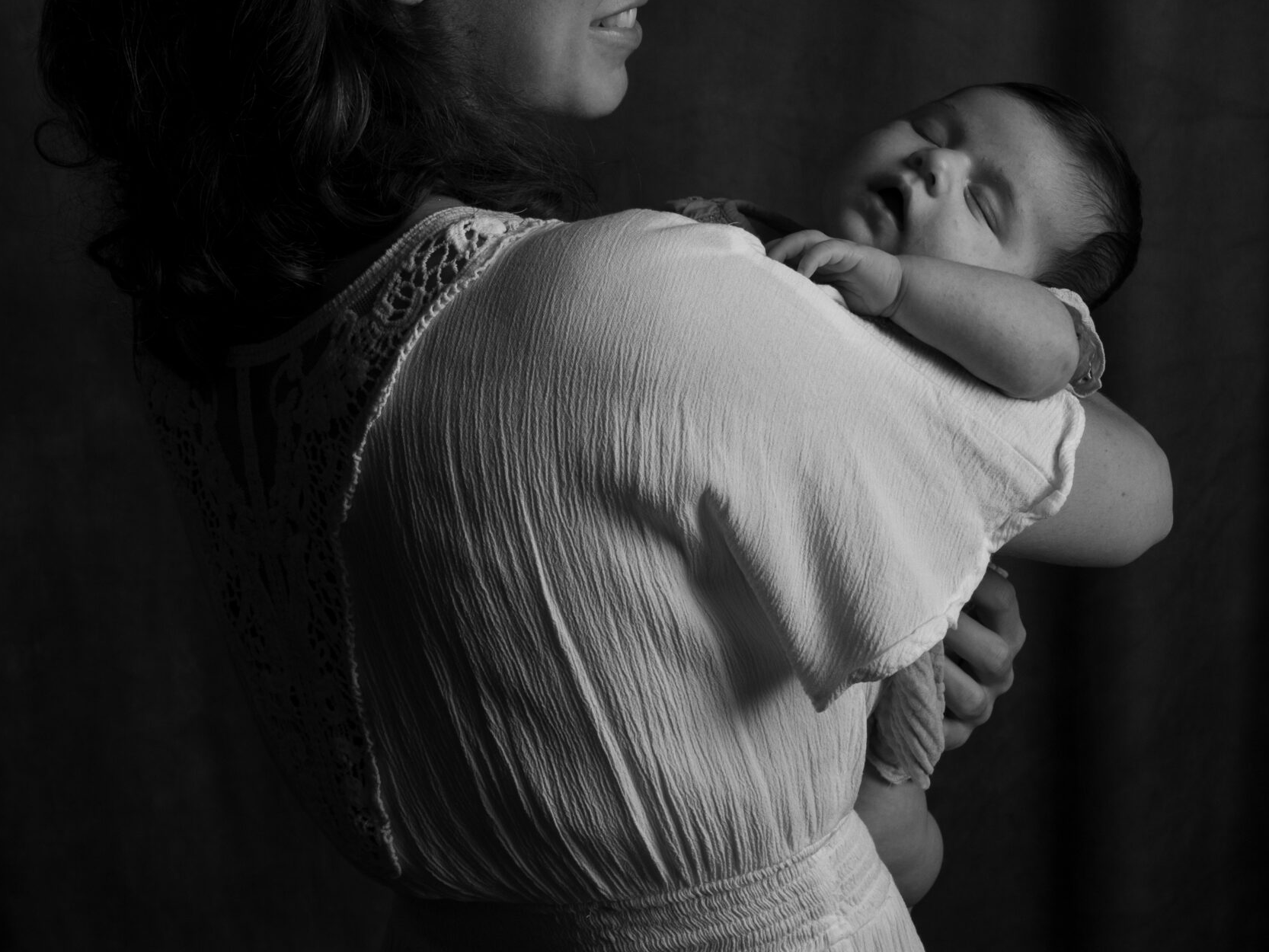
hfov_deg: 29.8
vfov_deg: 22.3
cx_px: 628
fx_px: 2383
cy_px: 196
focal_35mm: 65
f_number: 6.3
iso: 400
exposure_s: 1/100
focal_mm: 29.2
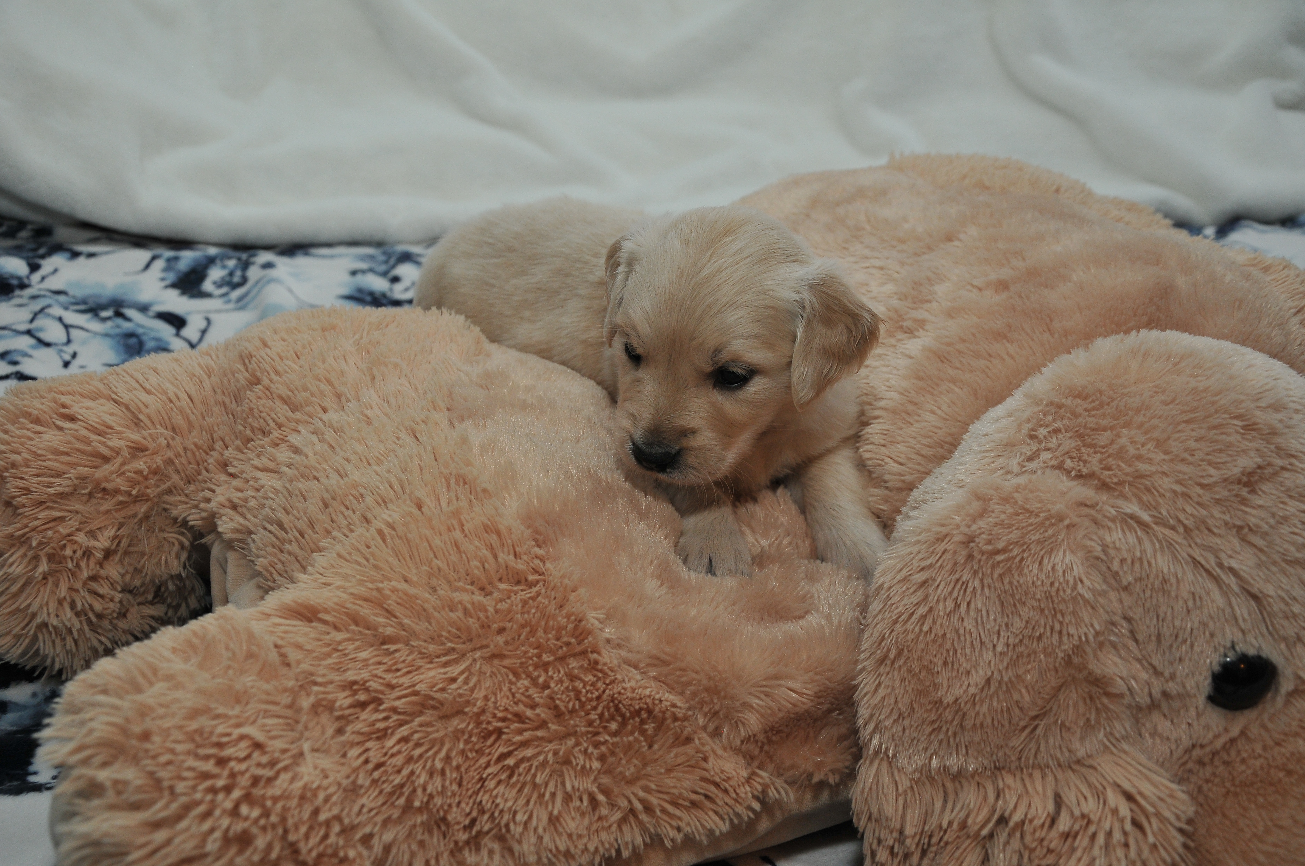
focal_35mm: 42
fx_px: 1521
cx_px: 652
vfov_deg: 31.8
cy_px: 433
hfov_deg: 46.4
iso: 400
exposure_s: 1/60
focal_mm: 28
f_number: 5.6
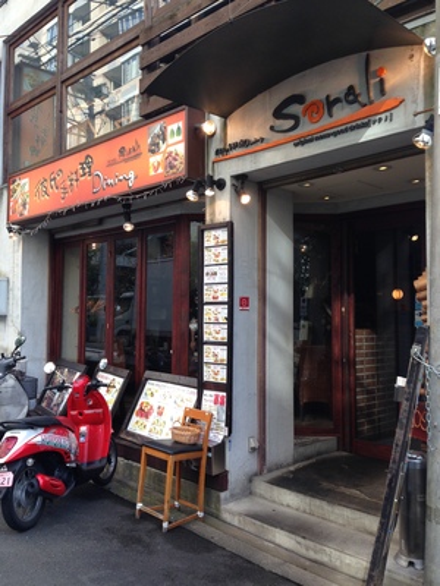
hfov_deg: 42.9
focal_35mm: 33
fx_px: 559
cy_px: 293
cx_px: 220
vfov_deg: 55.4
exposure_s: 1/159
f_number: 2.4
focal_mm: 4.12
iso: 50
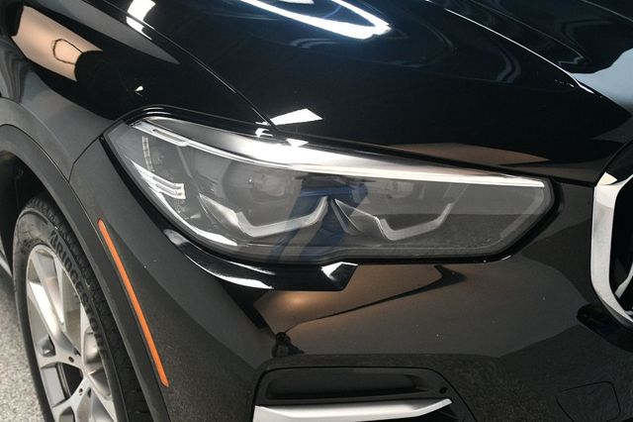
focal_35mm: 45
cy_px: 211
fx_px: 791
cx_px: 316
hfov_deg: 43.6
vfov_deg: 29.8
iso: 3200
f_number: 4
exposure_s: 1/100
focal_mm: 30
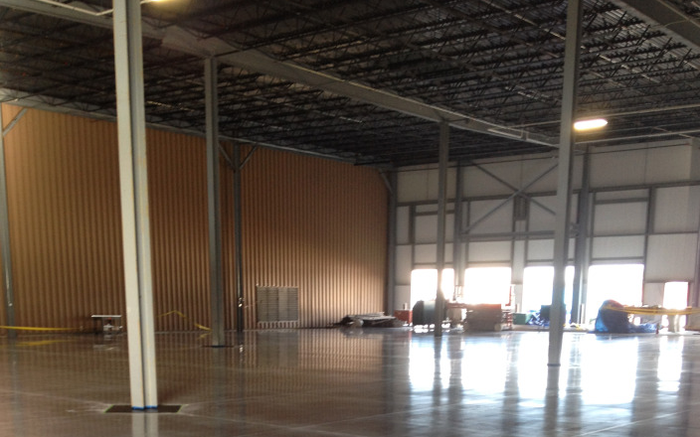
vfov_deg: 22.3
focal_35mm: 54
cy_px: 508
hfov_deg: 37.5
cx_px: 342
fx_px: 1030
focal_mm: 4.28
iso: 64
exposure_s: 1/20
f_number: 2.4
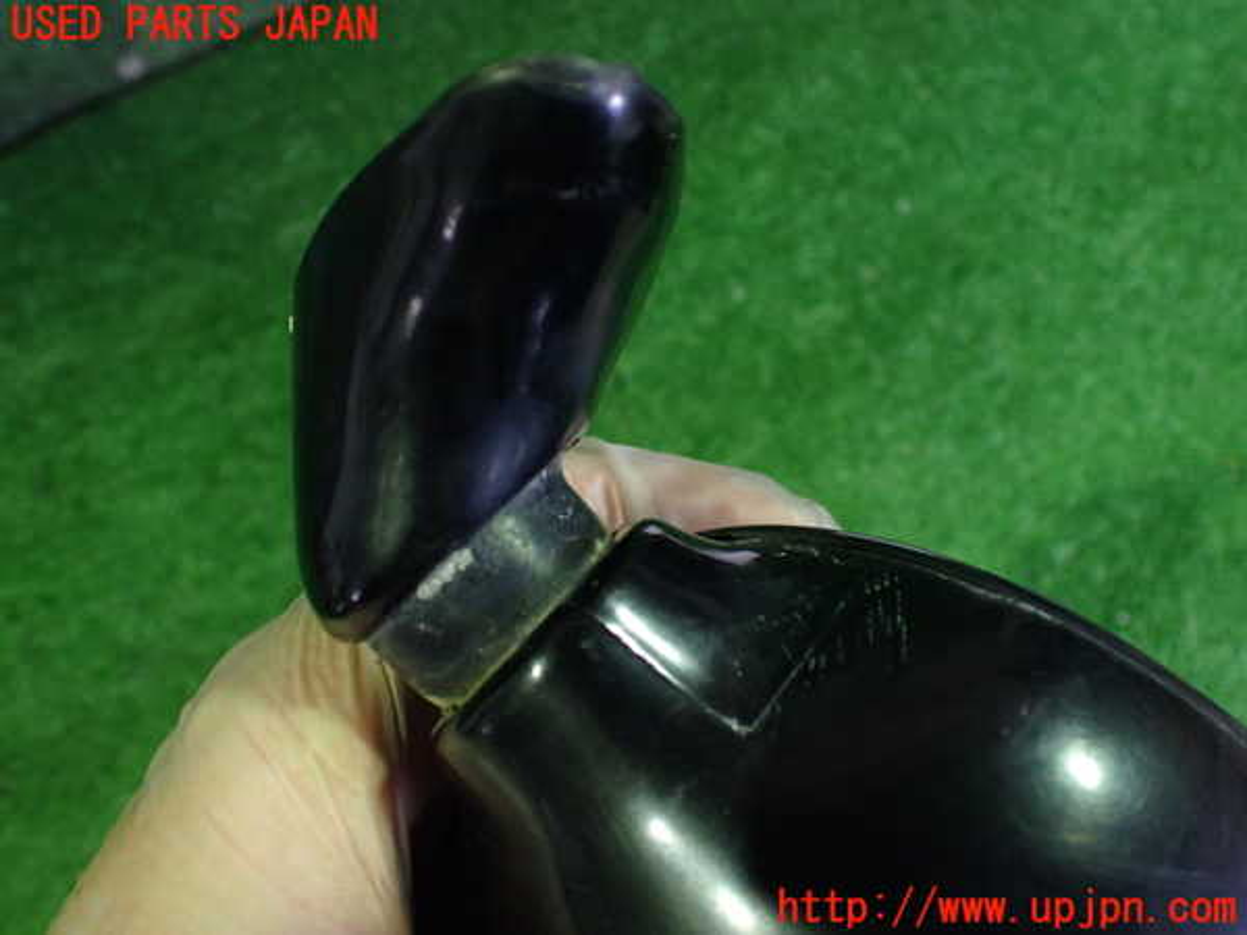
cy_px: 468
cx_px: 624
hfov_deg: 60.0
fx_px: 1081
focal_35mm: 30
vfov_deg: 46.8
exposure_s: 1/30
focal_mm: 5.4
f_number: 2.3
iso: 800
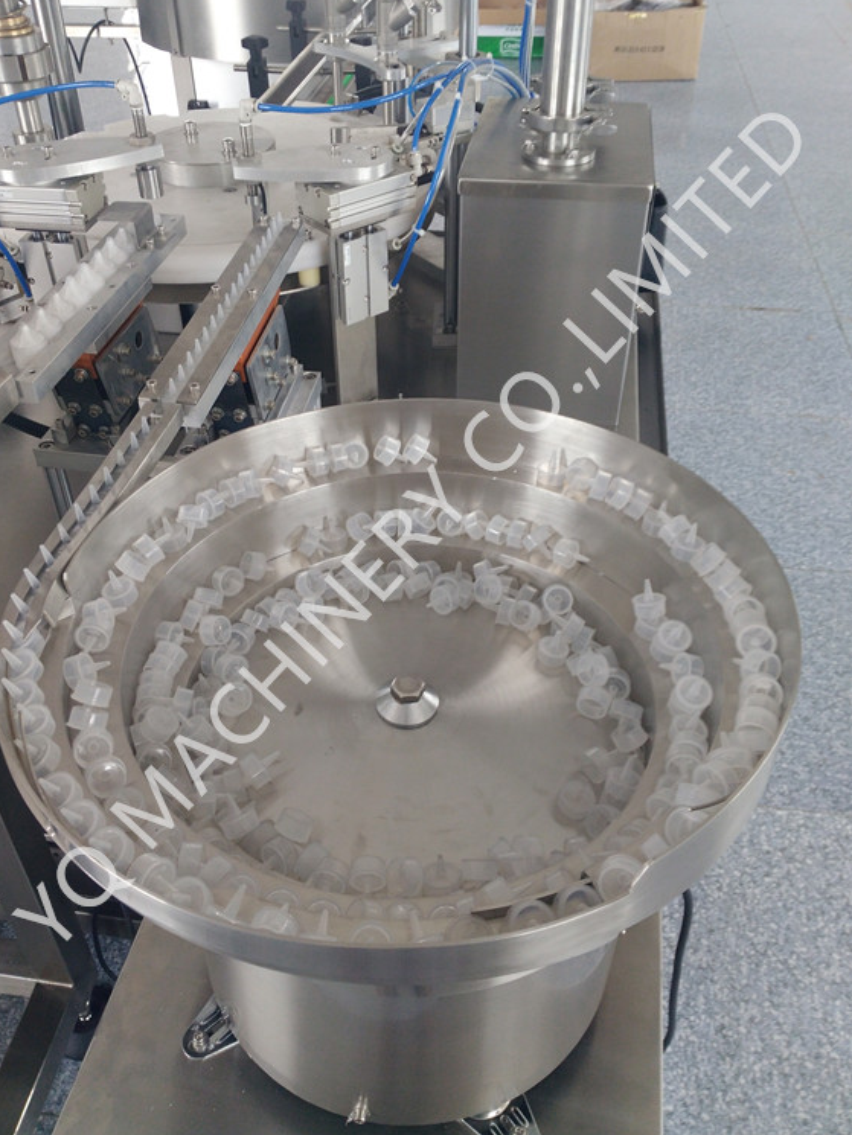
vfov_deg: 61.6
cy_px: 527
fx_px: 951
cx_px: 416
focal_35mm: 29
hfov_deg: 48.2
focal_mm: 3.79
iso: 132
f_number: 2
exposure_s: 1/33
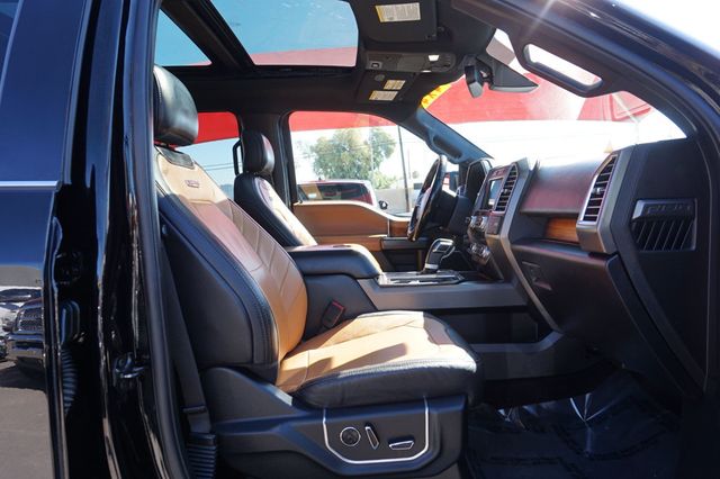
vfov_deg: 53.1
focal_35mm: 24
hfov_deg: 73.8
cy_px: 240
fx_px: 480
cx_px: 360
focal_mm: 16
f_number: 4.5
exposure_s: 1/80
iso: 100
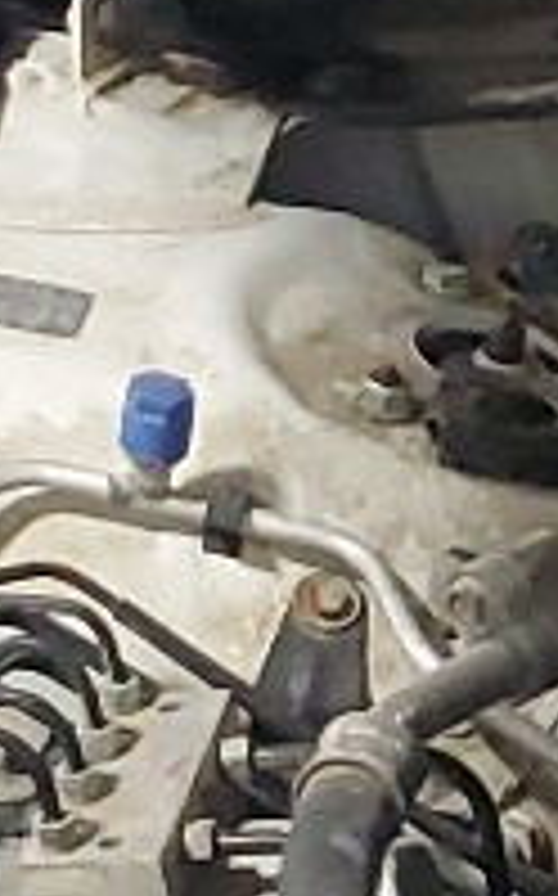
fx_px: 5413
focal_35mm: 222
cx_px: 2124
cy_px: 1409
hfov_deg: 5.3
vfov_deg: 9.2
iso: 241
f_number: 1.5
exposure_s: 1/60.2
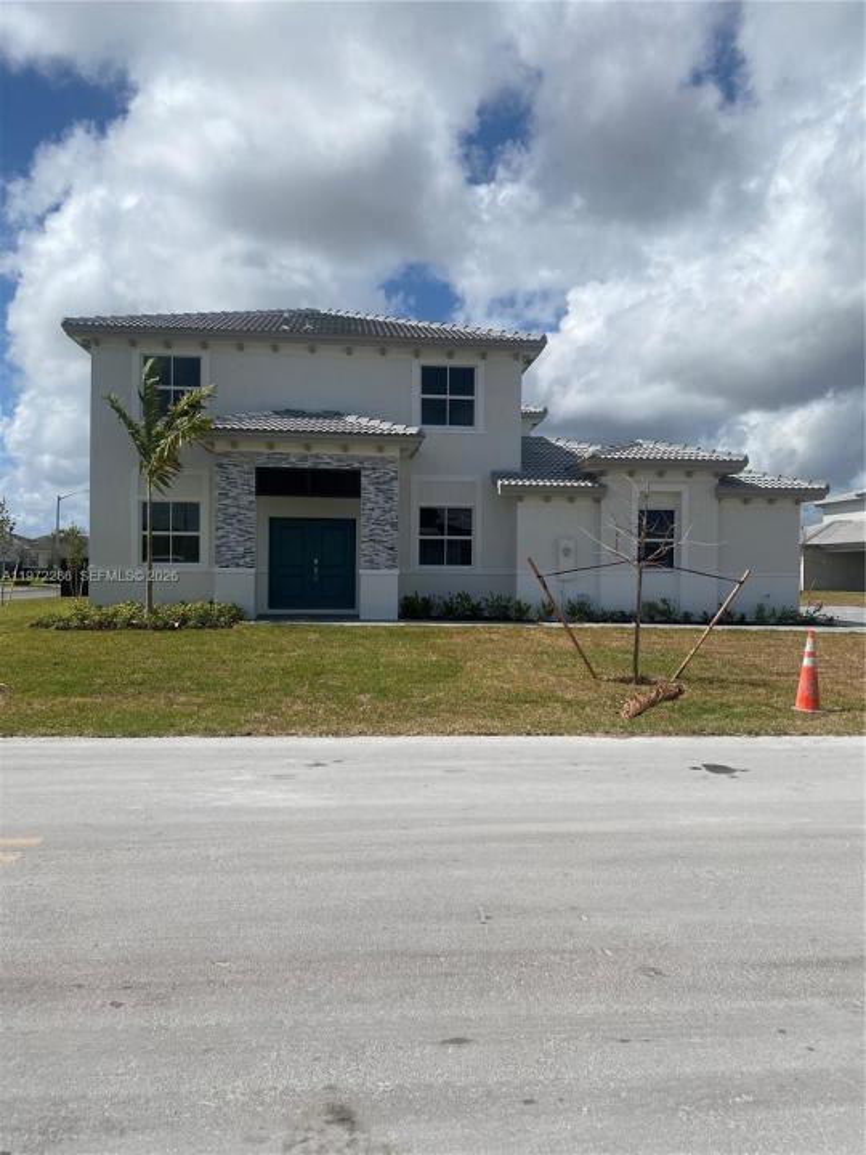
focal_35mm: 26
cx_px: 433
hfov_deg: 53.1
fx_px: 867
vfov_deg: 67.3
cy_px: 578
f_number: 1.8
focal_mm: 4.25
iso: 32
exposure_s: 1/8197
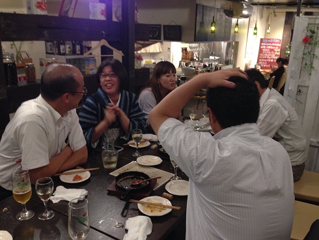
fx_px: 304
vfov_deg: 43.0
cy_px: 120
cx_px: 160
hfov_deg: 55.3
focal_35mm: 33
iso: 160
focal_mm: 4.12
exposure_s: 1/20
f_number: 2.4
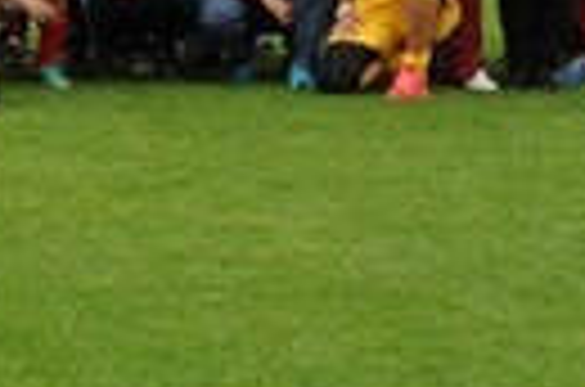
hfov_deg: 10.2
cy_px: -281
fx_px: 3112
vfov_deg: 7.0
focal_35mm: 192
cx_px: -428
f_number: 6.3
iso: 400
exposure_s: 1/160
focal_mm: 26
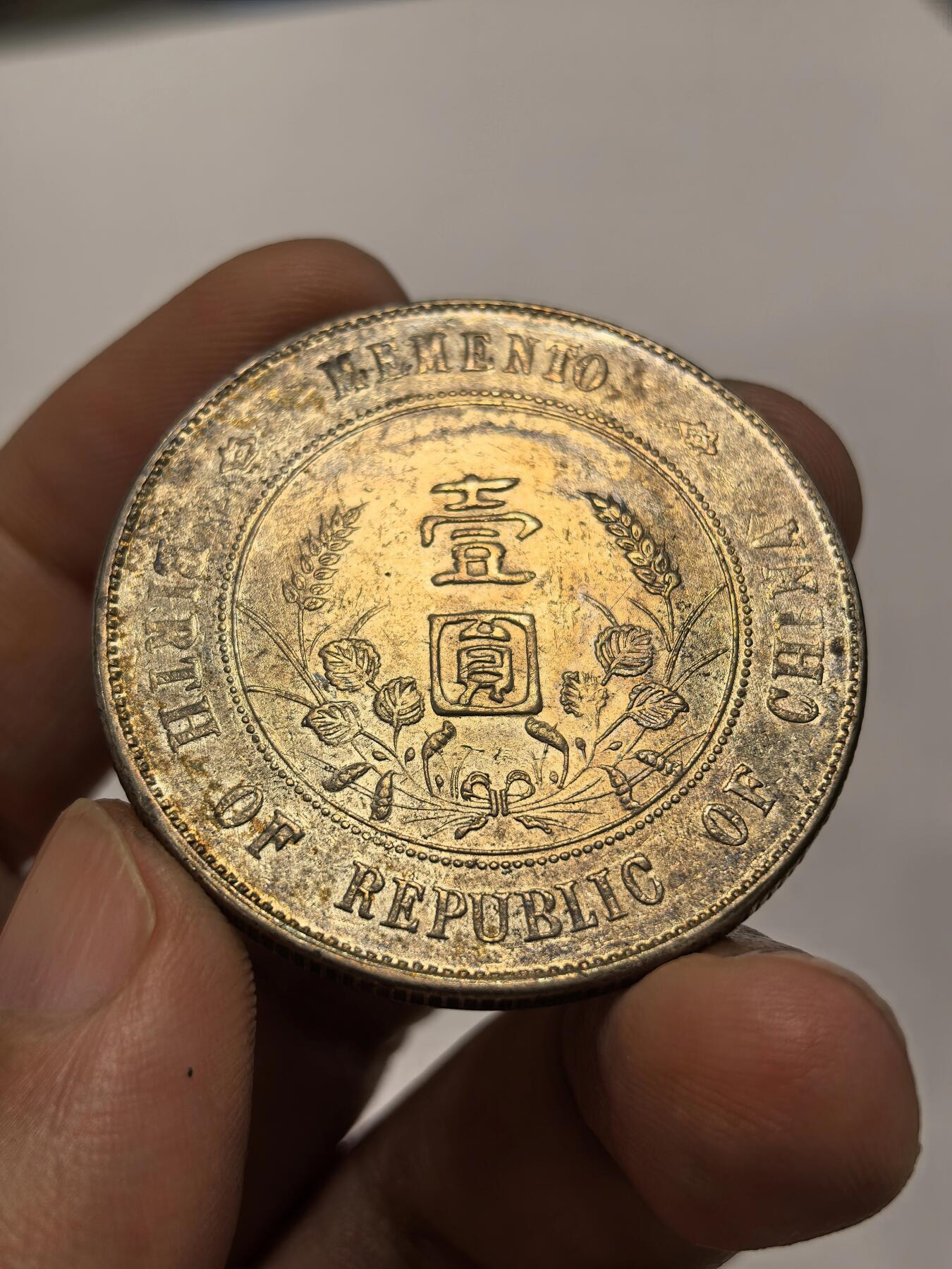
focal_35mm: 54
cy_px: 634
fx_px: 1980
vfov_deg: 35.5
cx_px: 476
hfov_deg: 27.0
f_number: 2
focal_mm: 6.98
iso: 50
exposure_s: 1/100
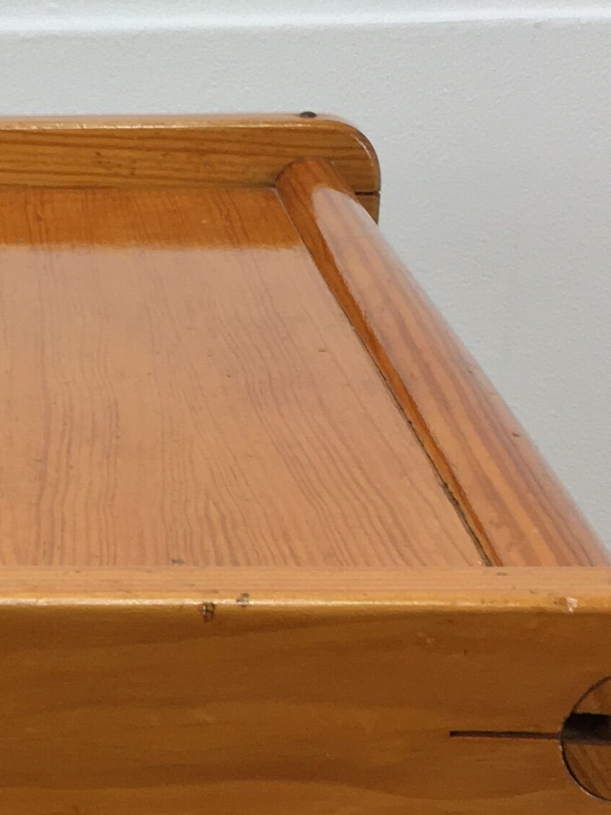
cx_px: -199
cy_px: 885
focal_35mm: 104
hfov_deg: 13.7
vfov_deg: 18.2
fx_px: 2448
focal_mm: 4.15
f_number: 2.2
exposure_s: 1/33
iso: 32
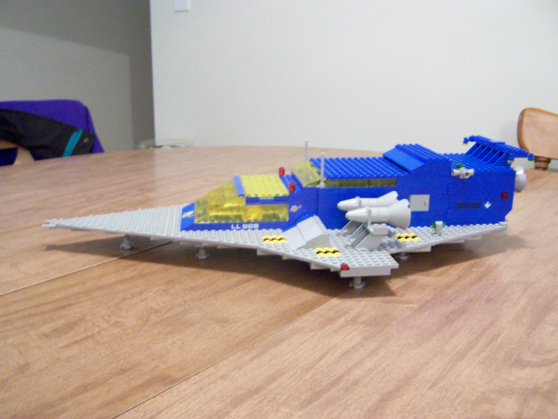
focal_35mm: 38
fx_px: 613
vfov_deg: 37.7
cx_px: 279
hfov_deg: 49.0
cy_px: 210
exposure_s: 1/10
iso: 400
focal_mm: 6.3
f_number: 2.8
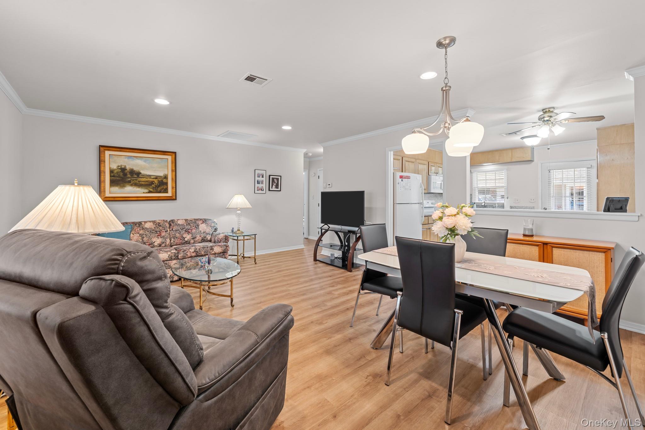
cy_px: 215
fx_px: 251
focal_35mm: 14
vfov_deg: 81.2
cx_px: 322
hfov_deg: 104.3
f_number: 10
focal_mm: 14
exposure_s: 1
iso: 200
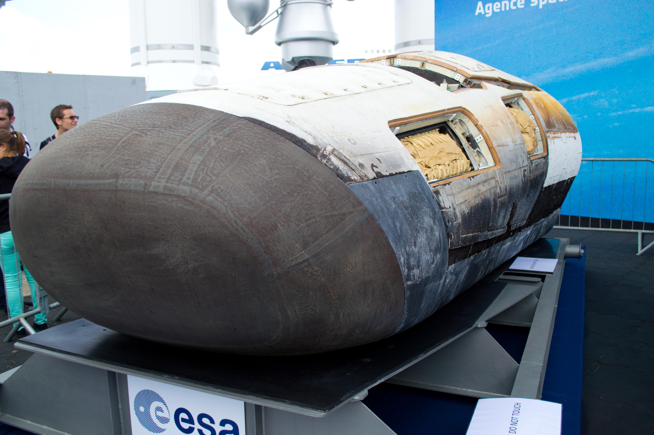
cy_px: 218
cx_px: 327
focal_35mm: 30
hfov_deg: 62.0
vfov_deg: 43.5
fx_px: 545
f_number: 4.5
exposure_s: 1/500
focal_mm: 20
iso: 200
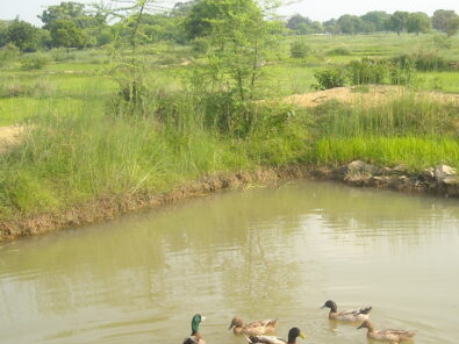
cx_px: 260
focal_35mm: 68
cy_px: 227
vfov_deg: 21.5
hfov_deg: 28.5
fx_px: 901
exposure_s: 1/402
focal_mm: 5.7
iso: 64
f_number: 2.8
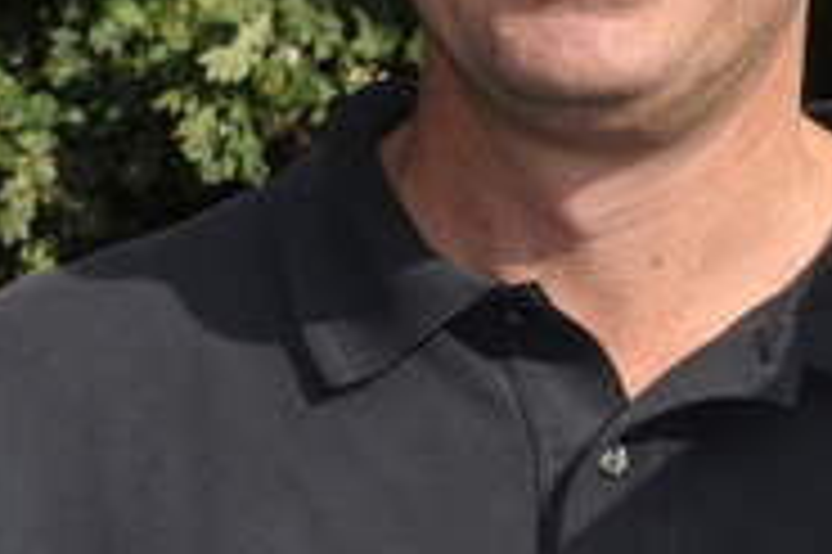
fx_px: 5103
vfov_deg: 6.2
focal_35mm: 221
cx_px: 526
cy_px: 498
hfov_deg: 9.3
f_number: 10
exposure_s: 1/200
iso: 200
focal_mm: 34
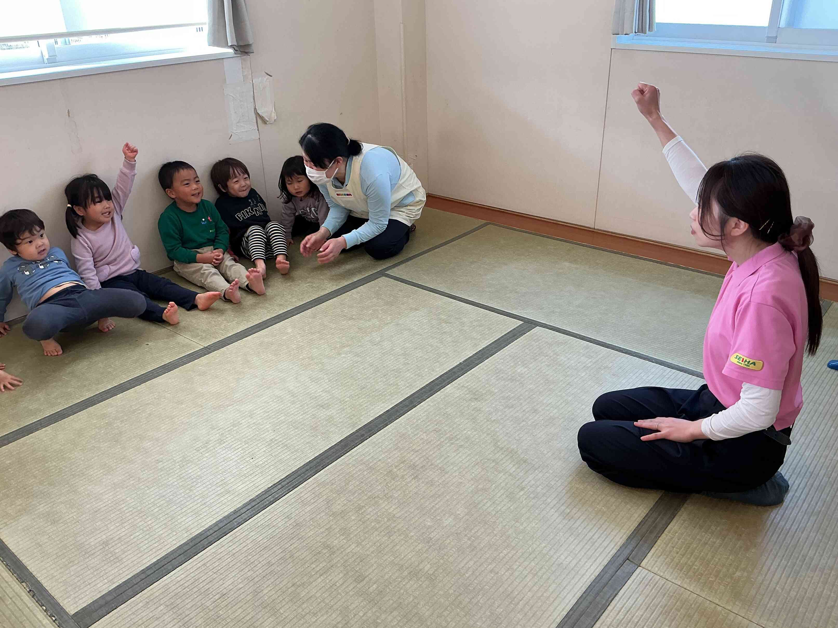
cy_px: 314
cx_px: 419
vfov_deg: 48.2
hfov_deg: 61.7
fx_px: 702
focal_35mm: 29
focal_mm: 3
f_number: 1.8
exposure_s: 1/60
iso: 40
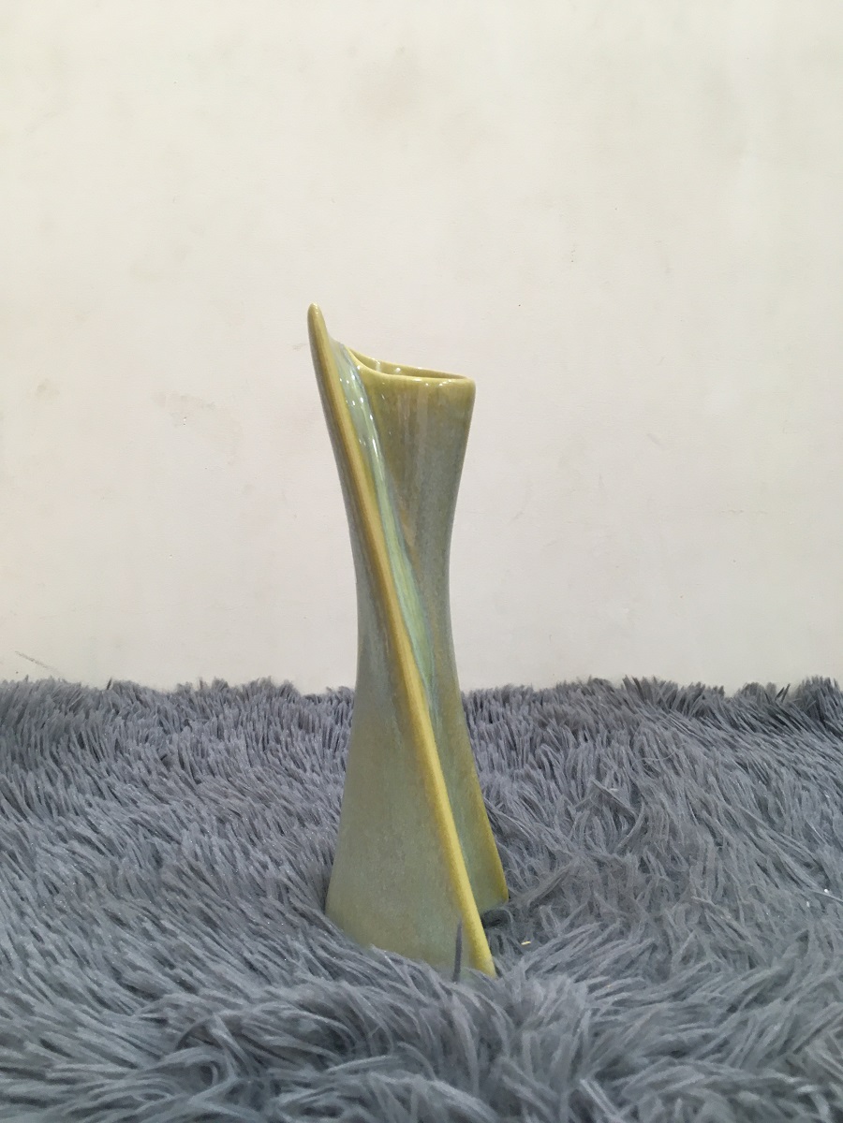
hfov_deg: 48.2
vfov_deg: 61.7
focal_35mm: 29
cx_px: 422
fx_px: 942
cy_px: 562
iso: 64
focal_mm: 4.15
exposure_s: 1/33
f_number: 2.2
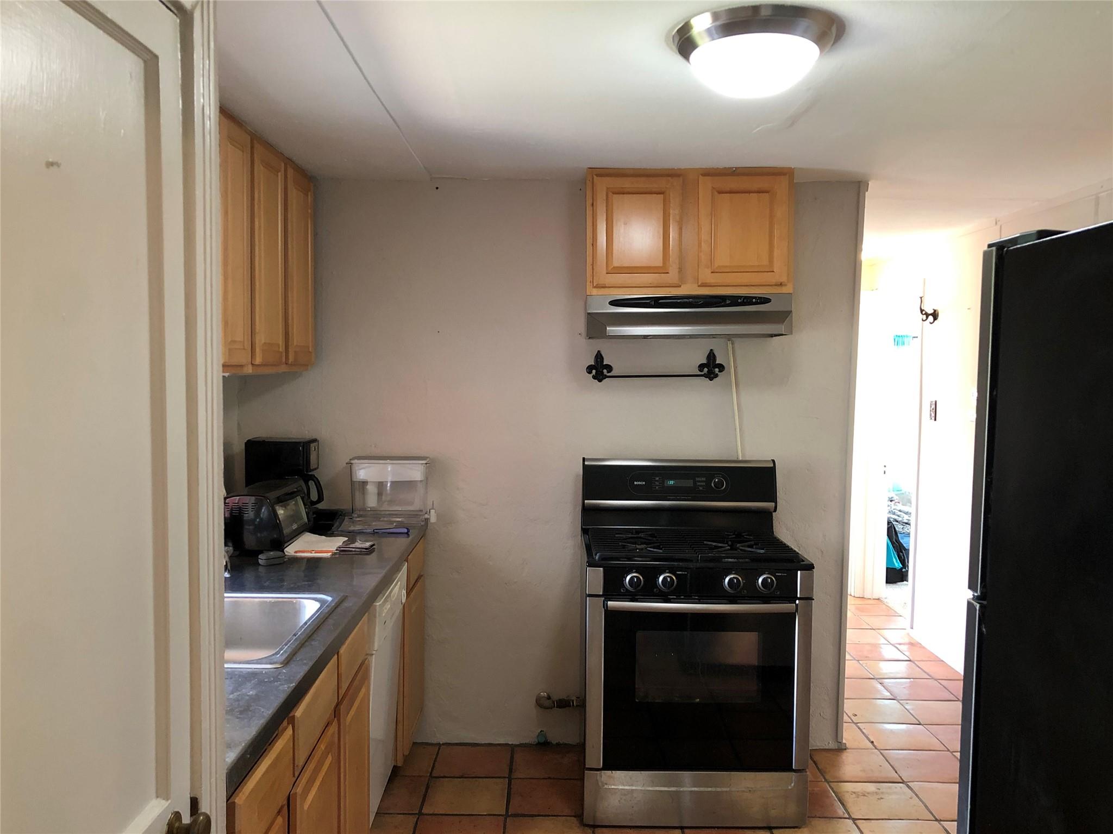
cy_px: 417
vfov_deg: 49.7
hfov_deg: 63.5
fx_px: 900
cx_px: 556
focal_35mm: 28
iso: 64
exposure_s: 1/15
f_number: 1.8
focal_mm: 4
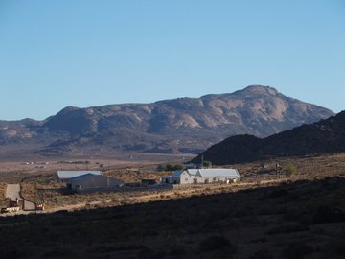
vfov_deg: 11.0
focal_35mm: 135
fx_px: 1345
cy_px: 130
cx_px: 172
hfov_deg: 14.6
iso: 100
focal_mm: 28.8
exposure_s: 1/800
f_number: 4
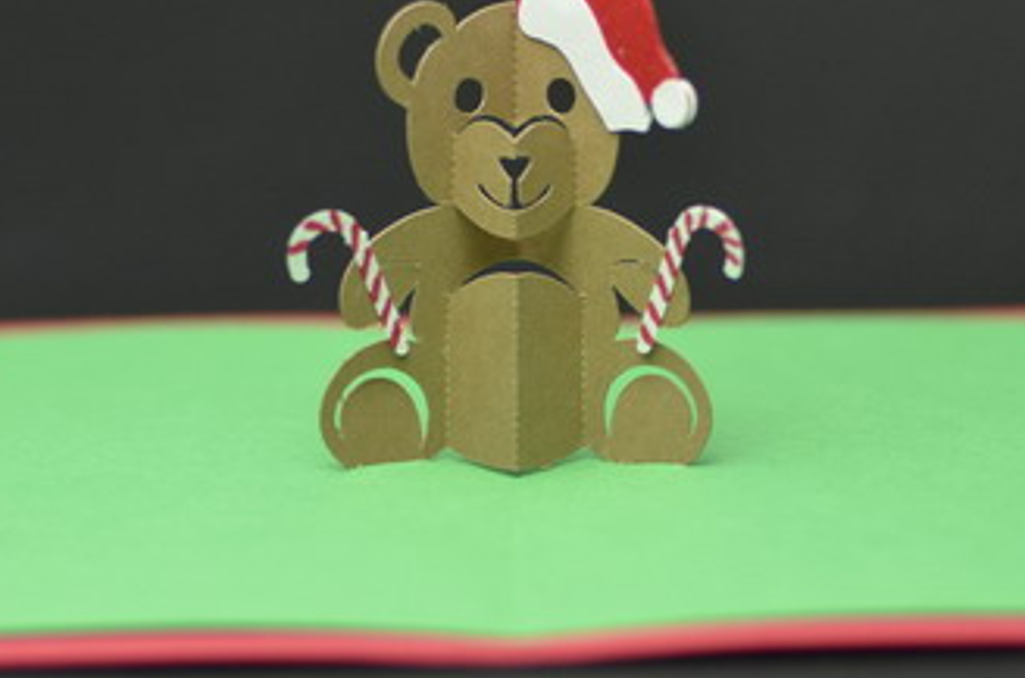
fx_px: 3891
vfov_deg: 10.0
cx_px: 553
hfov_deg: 15.0
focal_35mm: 137
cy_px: 380
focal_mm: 50
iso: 800
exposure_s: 1/1600
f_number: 2
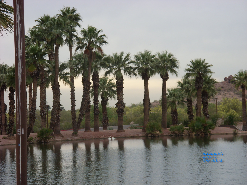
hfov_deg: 15.4
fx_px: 913
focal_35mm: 128
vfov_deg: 11.6
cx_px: 124
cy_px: 92
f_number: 3.9
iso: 50
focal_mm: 21.3
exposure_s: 1/148
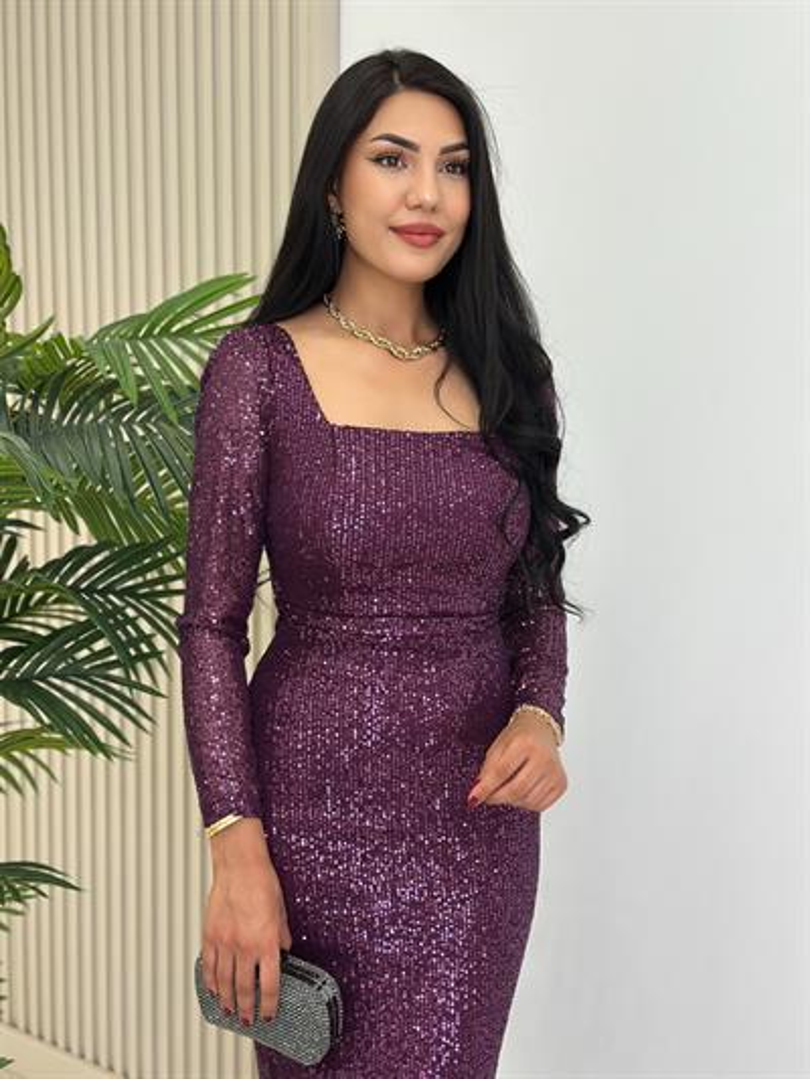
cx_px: 405
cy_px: 540
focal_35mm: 48
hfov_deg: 30.3
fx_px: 1497
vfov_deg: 39.6
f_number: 1.78
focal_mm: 6.86
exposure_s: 1/161
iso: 64
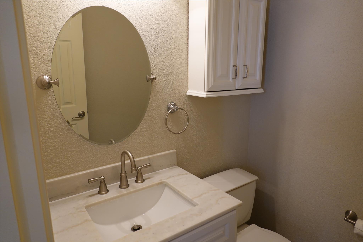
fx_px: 242
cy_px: 121
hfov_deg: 73.7
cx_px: 182
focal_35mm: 24
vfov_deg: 53.1
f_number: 2.8
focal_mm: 9
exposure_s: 1/30
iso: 250
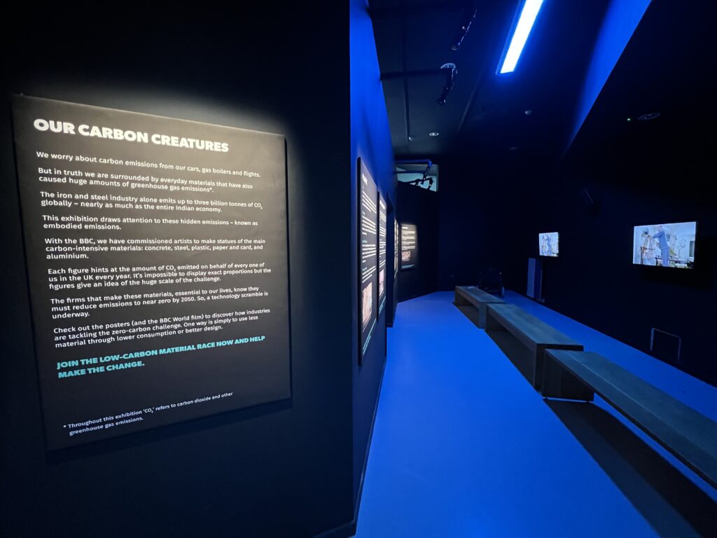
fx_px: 269
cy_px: 269
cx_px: 358
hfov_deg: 106.2
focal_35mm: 13
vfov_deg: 89.9
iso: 1250
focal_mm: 1.57
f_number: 1.8
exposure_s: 1/33
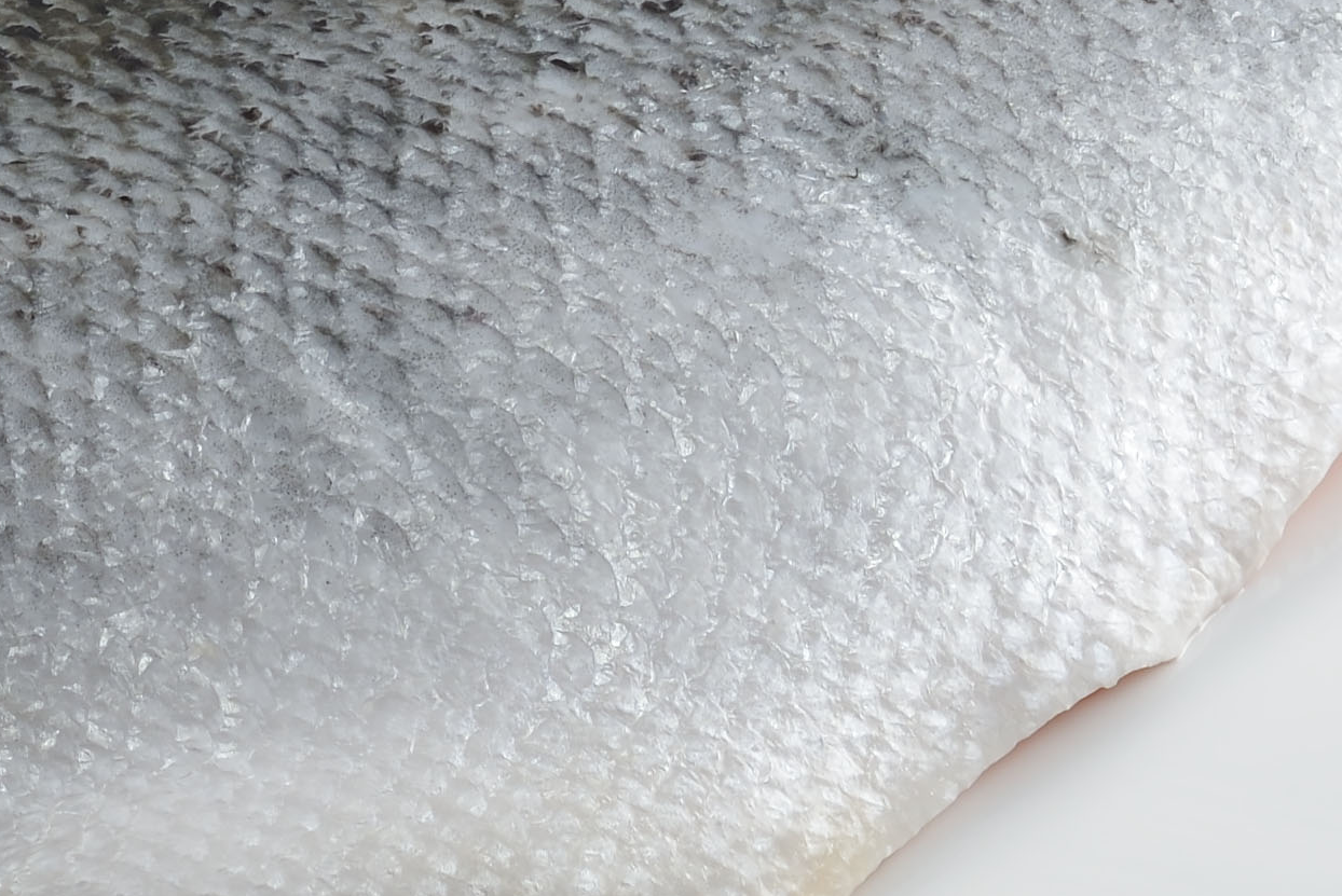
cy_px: 892
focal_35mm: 411
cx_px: -867
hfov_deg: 5.0
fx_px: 15329
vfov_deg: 3.3
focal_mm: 85
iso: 160
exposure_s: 1/125
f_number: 12
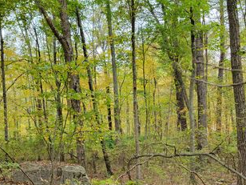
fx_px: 277
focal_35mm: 39
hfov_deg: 47.7
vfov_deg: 35.6
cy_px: 149
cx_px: 139
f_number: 1.8
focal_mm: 6.7
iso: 125
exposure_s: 1/120
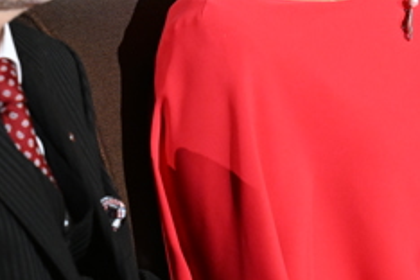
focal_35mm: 427
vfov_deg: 3.2
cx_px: 368
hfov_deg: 4.8
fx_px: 4981
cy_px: 79
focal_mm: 145
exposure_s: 1/125
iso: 5000
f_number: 5.6
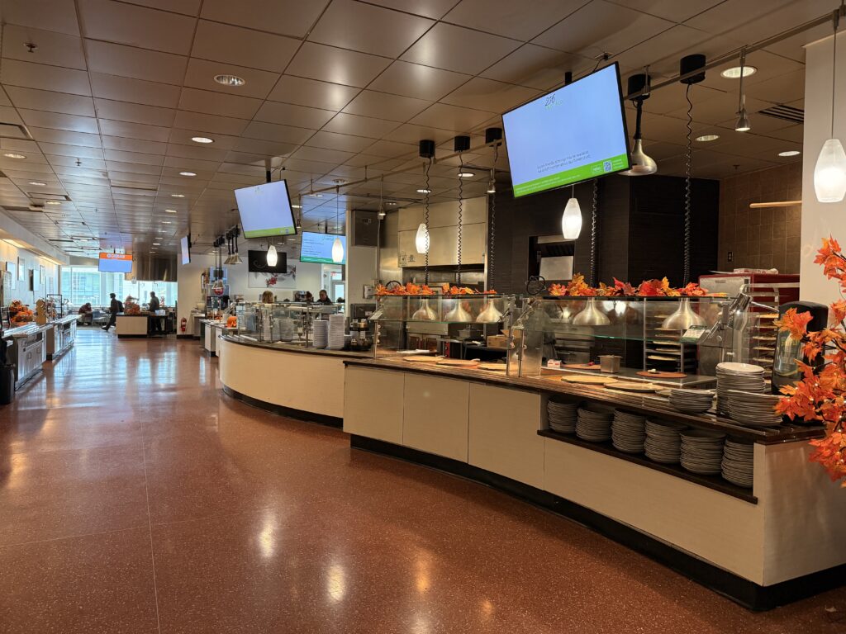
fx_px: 587
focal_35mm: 24
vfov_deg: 56.8
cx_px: 423
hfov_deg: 71.6
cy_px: 317
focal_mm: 6.76
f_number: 1.78
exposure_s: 1/120
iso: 320
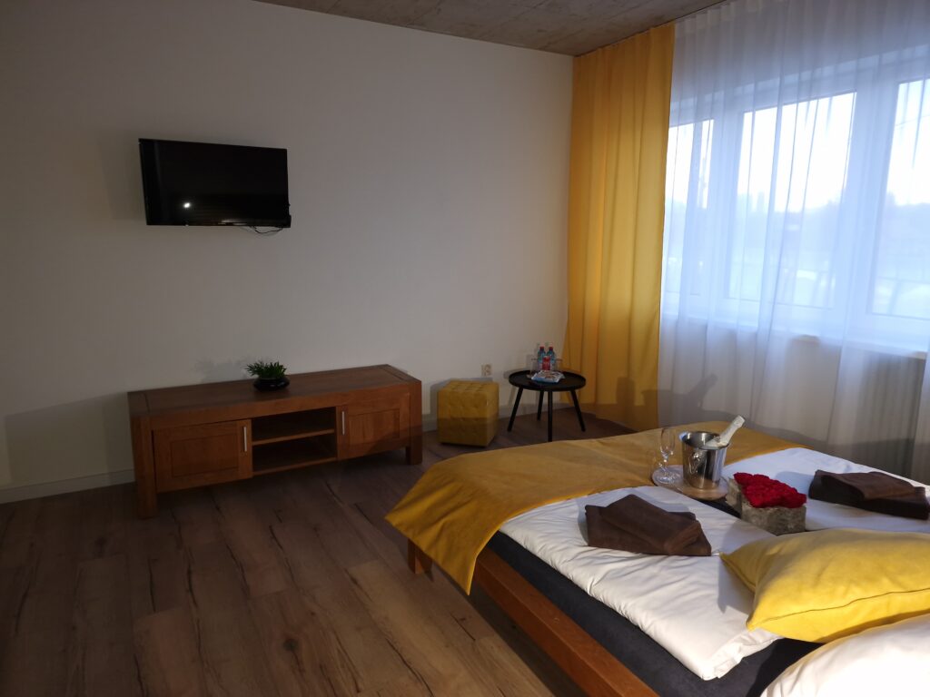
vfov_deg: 58.9
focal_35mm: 23
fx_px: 618
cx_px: 465
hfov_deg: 73.9
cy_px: 348
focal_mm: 6.4
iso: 349
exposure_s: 1/20
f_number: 1.8
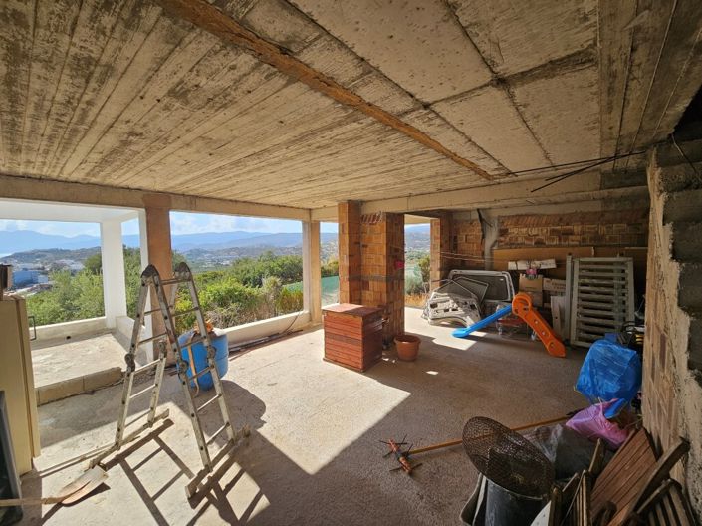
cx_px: 351
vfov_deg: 89.9
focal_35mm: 13
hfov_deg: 106.2
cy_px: 263
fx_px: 264
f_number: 2.2
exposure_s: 1/1087
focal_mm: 2.2
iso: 50
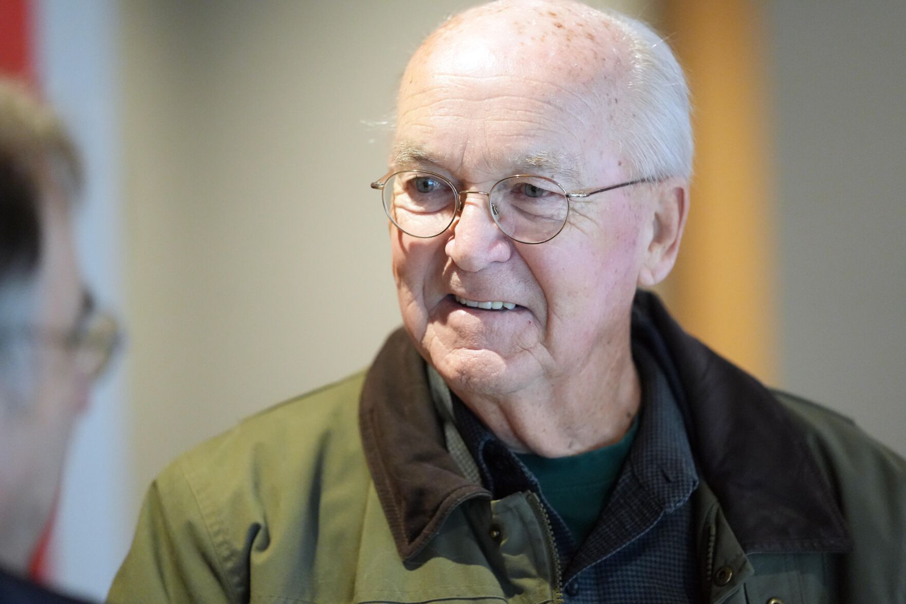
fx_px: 4378
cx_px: 453
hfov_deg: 11.8
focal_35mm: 174
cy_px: 302
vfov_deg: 7.9
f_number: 2.8
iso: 8000
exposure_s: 1/250
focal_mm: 174
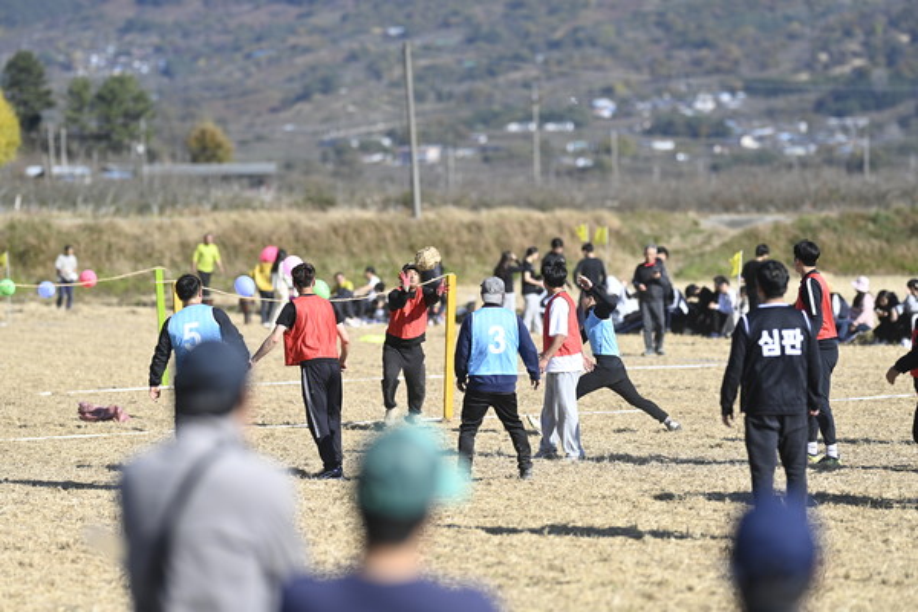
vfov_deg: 10.2
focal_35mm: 135
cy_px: 306
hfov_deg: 15.2
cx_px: 459
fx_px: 3442
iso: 64
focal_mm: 135
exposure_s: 1/2500
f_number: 1.8
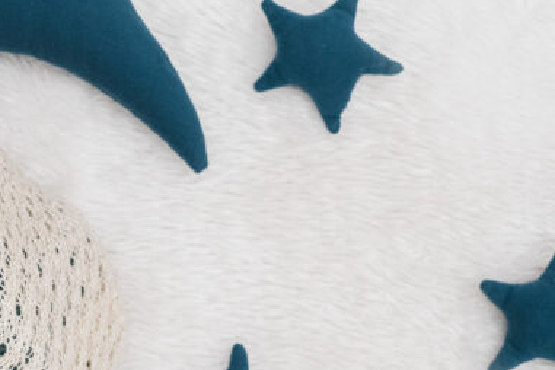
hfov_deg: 25.1
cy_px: 283
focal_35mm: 78
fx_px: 1202
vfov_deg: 17.4
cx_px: 42
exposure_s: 1/160
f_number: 5
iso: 320
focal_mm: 29
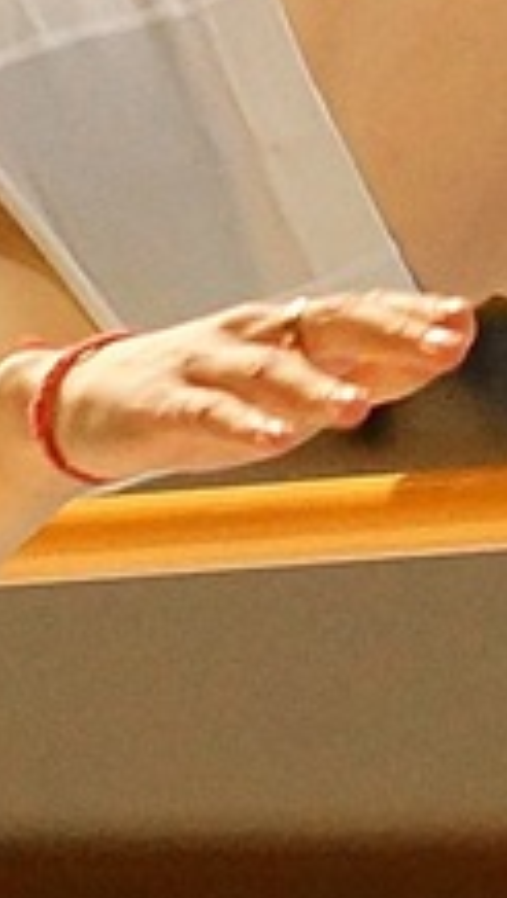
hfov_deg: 3.0
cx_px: -243
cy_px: 179
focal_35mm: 403
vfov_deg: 5.3
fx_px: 9609
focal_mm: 70
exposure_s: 1/400
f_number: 2.8
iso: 640
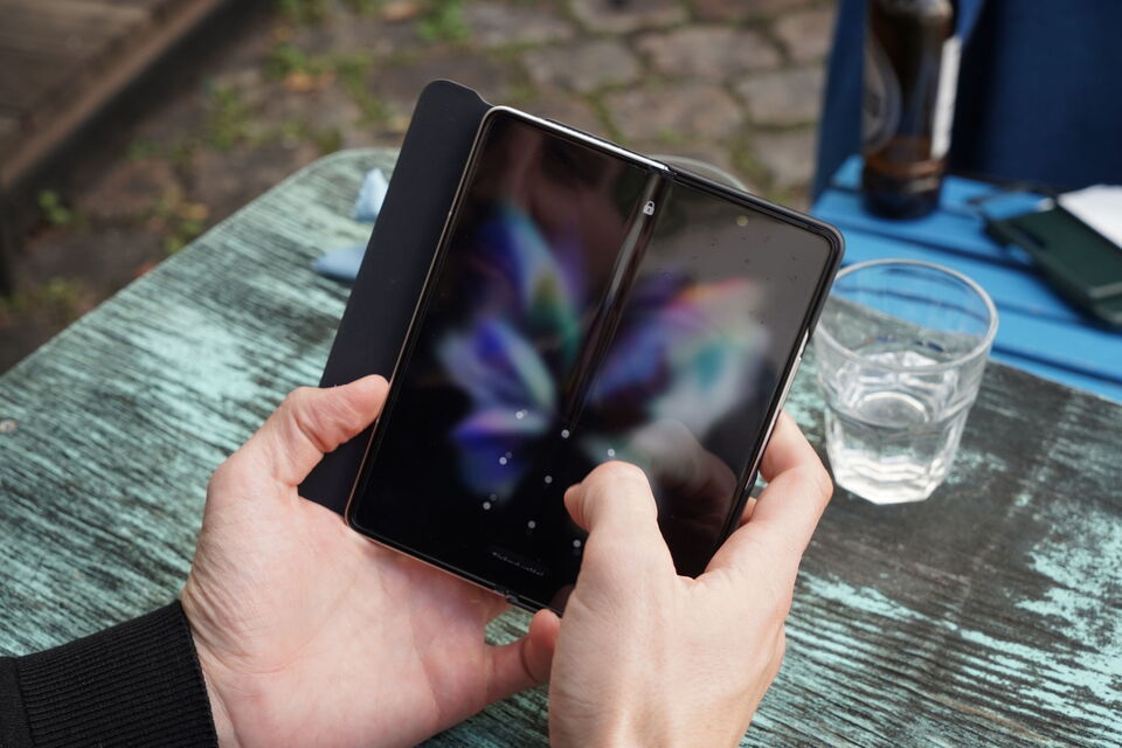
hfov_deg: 34.5
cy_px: 374
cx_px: 561
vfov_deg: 23.4
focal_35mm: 58
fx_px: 1808
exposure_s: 1/80
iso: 400
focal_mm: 58
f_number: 8
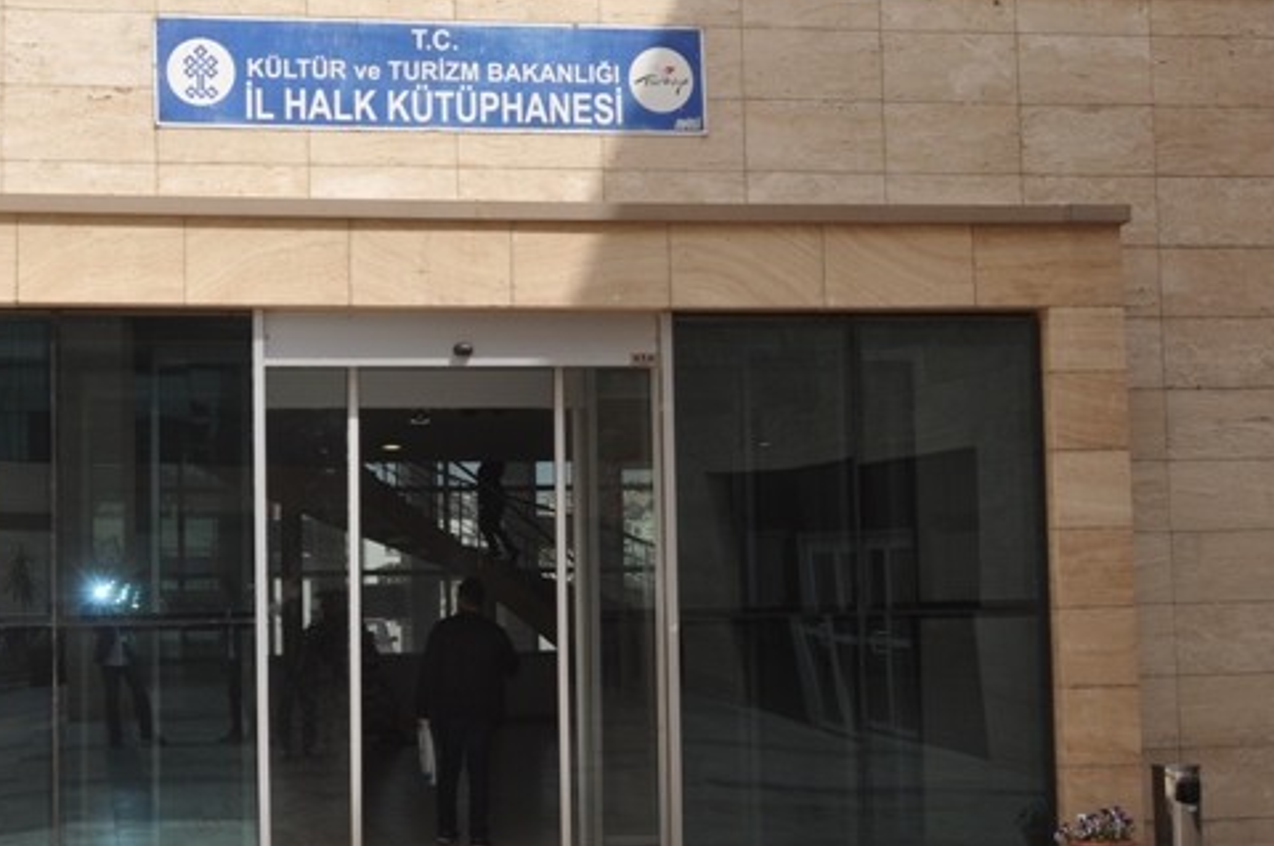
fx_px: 2121
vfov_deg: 22.6
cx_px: 433
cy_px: 457
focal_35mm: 60
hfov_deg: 33.2
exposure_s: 1/200
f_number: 8
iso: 200
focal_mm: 24
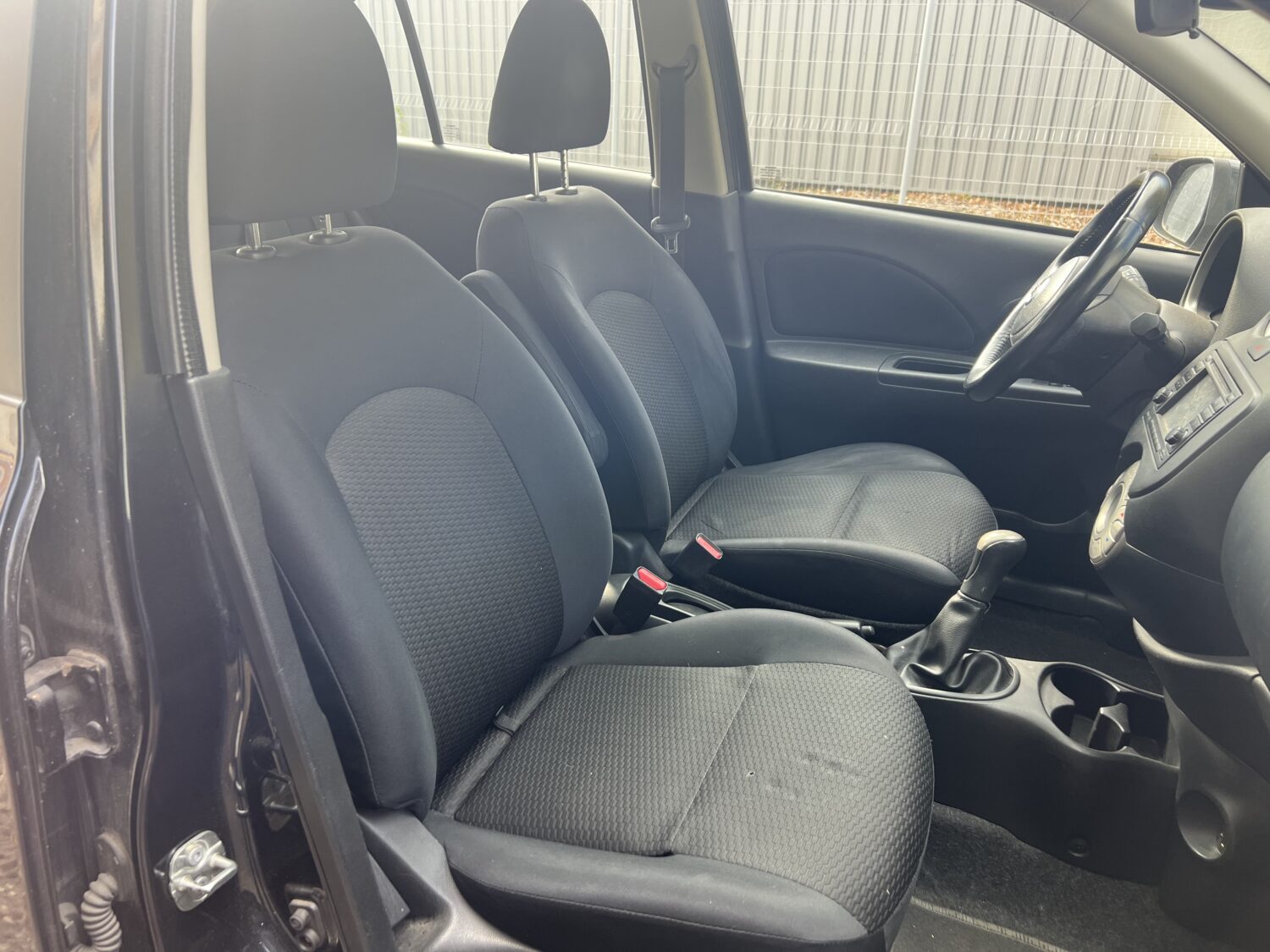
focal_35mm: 26
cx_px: 635
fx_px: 954
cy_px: 476
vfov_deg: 53.1
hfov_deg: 67.3
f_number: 1.5
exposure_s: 1/121
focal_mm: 5.7
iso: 64
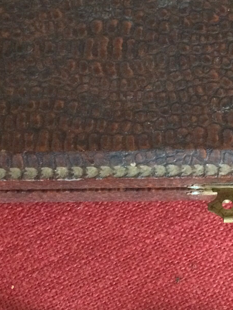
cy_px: 82
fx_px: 700
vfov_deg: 24.8
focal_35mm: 78
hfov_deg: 18.5
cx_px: 218
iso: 400
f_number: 2.2
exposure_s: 1/17
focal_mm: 4.15
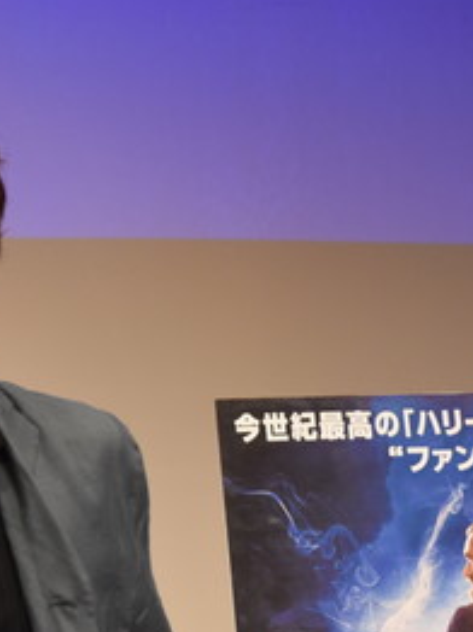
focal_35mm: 271
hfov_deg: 5.5
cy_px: 434
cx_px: -10
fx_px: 4945
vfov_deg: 7.3
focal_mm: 82
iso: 1250
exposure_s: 1/125
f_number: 4.2
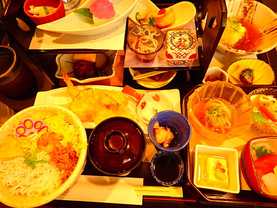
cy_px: 104
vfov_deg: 54.9
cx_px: 138
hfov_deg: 69.4
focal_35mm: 25
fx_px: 200
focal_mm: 4.5
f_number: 2
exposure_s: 1/30
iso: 250
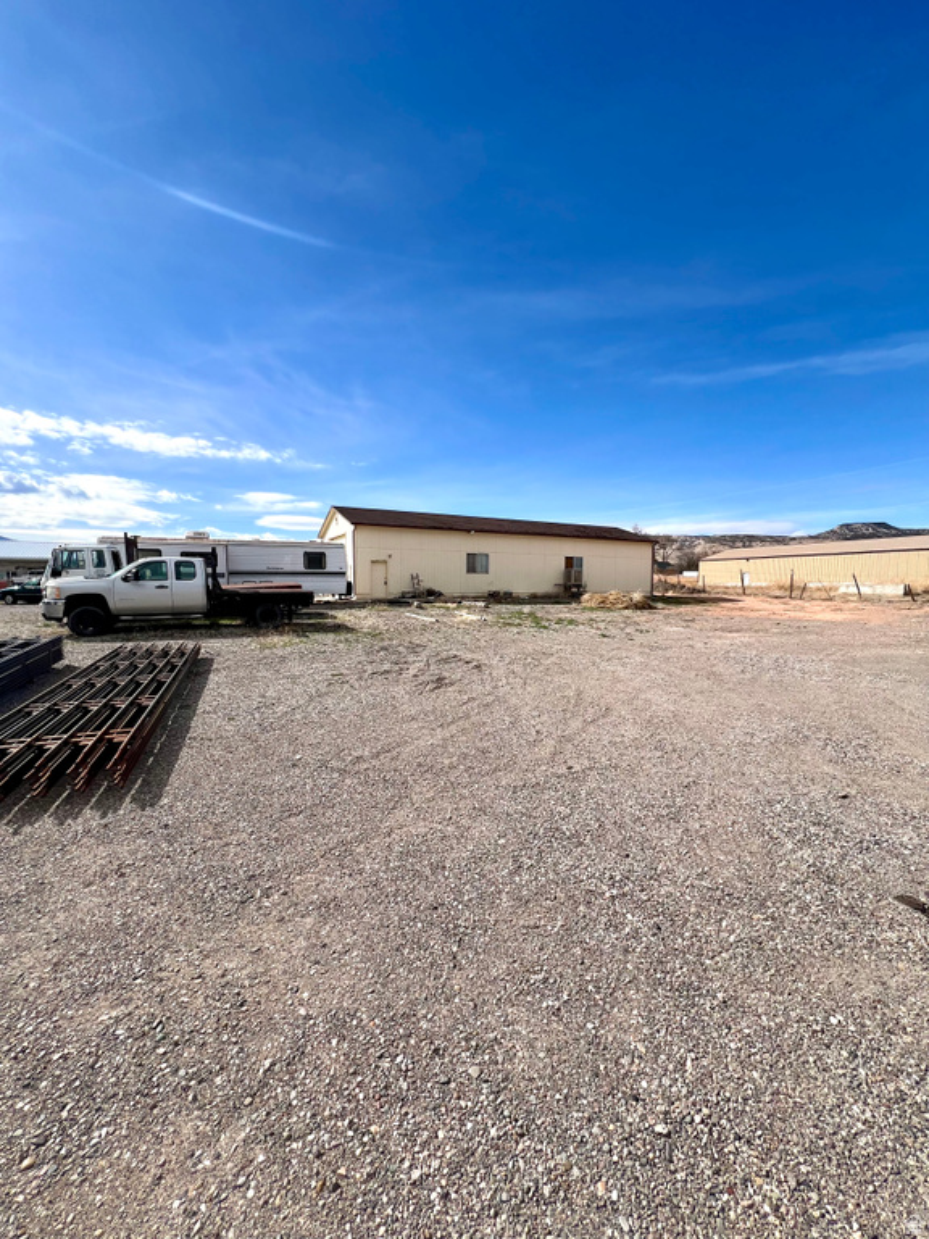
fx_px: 465
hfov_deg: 89.9
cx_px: 464
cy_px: 620
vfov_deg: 106.2
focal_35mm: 13
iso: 32
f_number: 1.8
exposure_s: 1/2273
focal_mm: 1.57
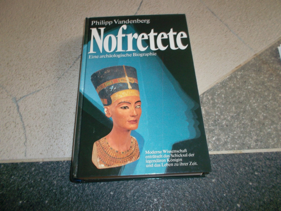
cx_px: 140
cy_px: 106
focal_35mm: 28
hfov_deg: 63.4
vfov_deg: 49.8
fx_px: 227
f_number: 3.3
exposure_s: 1/45
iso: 100
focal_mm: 4.1
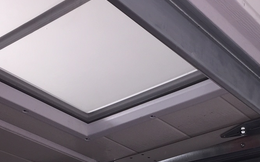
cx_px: 162
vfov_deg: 16.7
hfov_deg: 27.4
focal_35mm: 75
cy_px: 191
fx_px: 531
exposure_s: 1/40
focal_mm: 4.15
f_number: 2.2
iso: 32
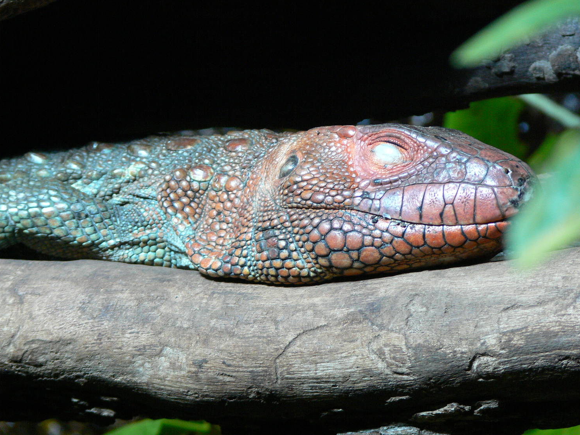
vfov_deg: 7.8
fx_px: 3184
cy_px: 212
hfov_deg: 10.4
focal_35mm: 190
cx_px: 310
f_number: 3.6
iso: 200
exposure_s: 1/30
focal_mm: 37.2
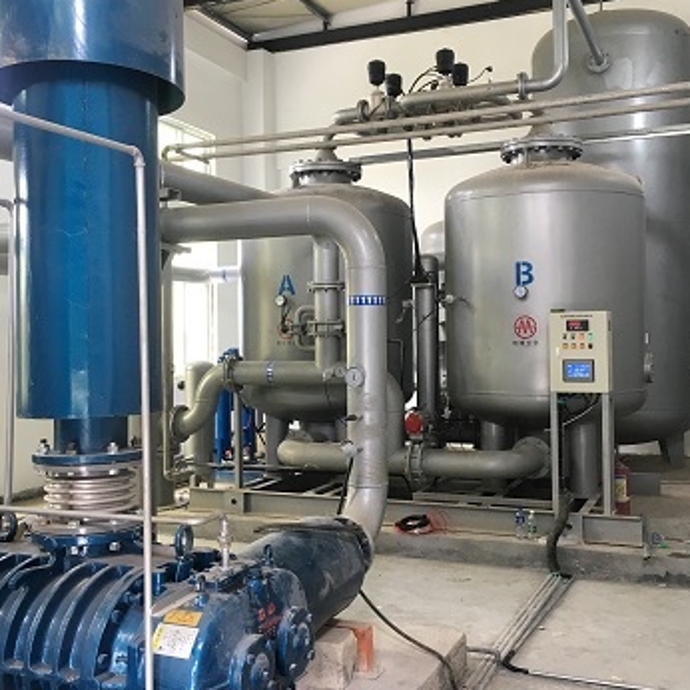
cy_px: 329
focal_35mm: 37
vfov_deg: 44.9
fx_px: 834
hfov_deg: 44.9
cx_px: 358
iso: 40
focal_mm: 4.15
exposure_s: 1/33
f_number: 2.2
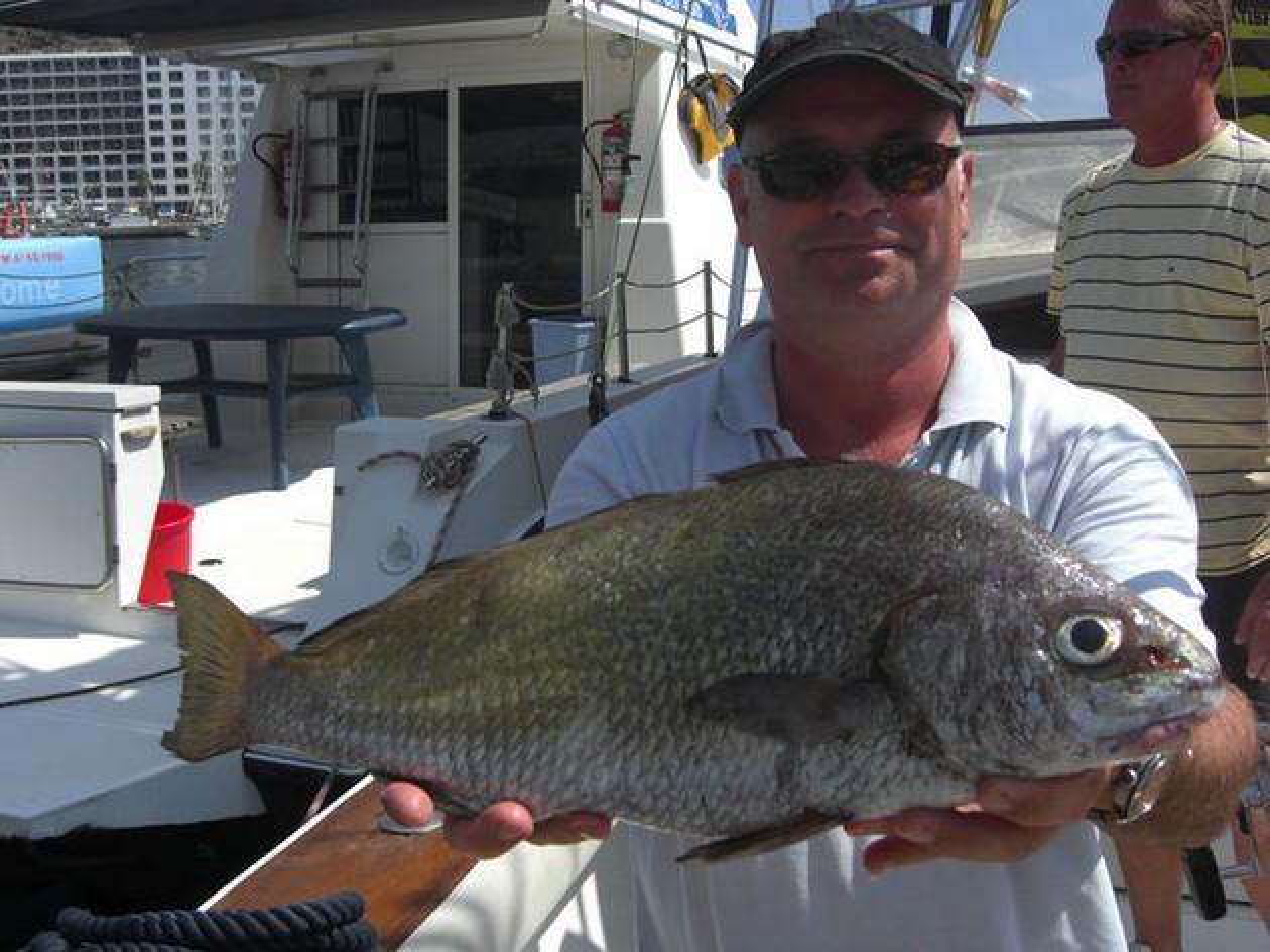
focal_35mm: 38
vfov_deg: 37.7
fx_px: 1394
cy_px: 476
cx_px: 635
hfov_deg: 49.0
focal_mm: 7.9
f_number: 8
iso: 80
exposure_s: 1/250
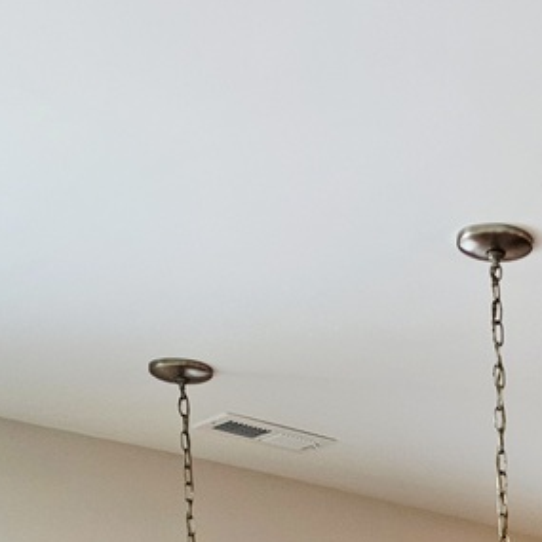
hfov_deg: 20.7
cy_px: 985
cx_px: 687
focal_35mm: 77
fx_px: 1364
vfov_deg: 17.8
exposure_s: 1/120
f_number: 1.7
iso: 160
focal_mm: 6.3
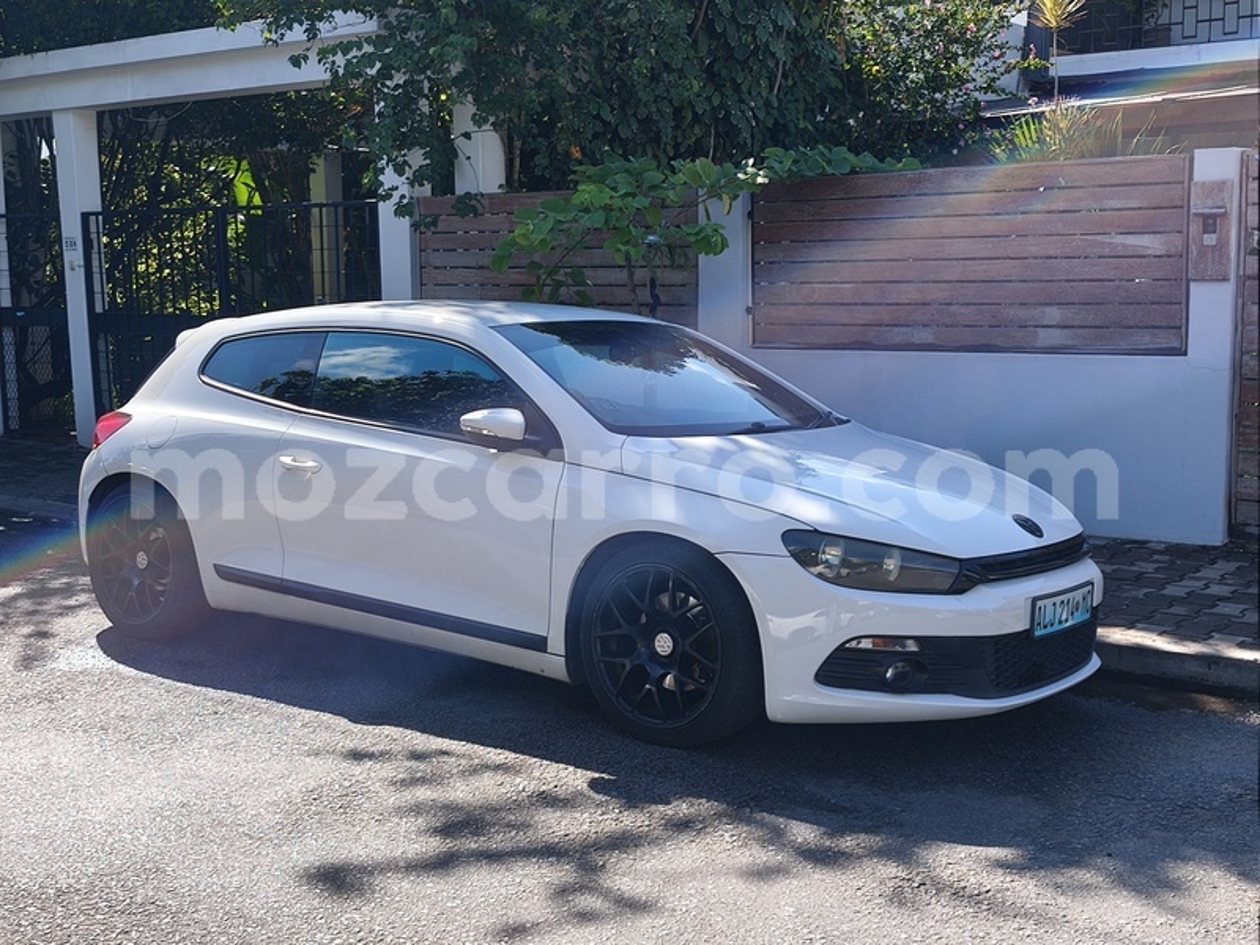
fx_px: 1565
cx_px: 630
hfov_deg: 43.9
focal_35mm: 43
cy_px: 472
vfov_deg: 33.6
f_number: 1.6
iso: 50
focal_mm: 6.57
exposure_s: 1/1332
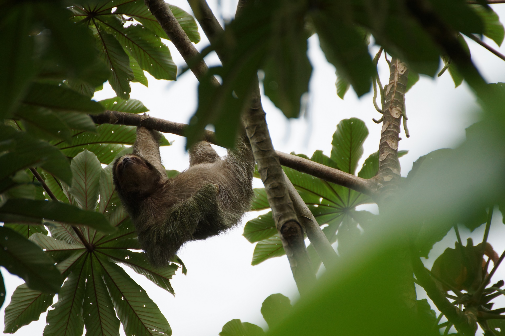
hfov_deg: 4.6
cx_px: 252
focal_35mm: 450
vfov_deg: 3.1
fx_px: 6312
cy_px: 168
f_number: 5.6
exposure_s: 1/400
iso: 400
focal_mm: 300
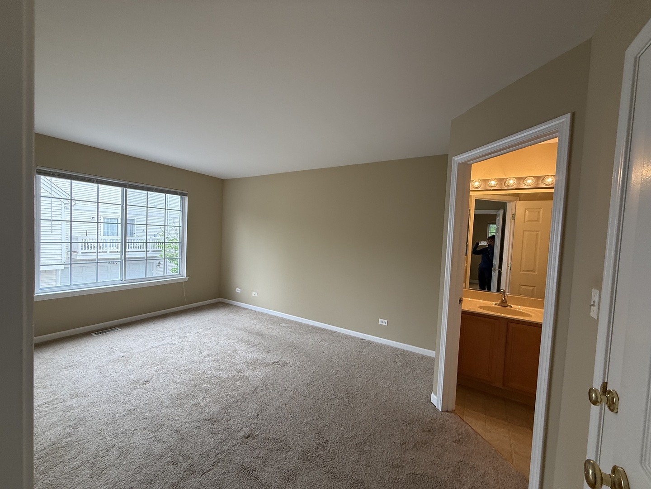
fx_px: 263
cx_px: 326
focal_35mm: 14
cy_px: 244
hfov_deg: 102.1
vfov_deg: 85.7
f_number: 2.2
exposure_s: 1/120
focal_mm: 2.22
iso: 125
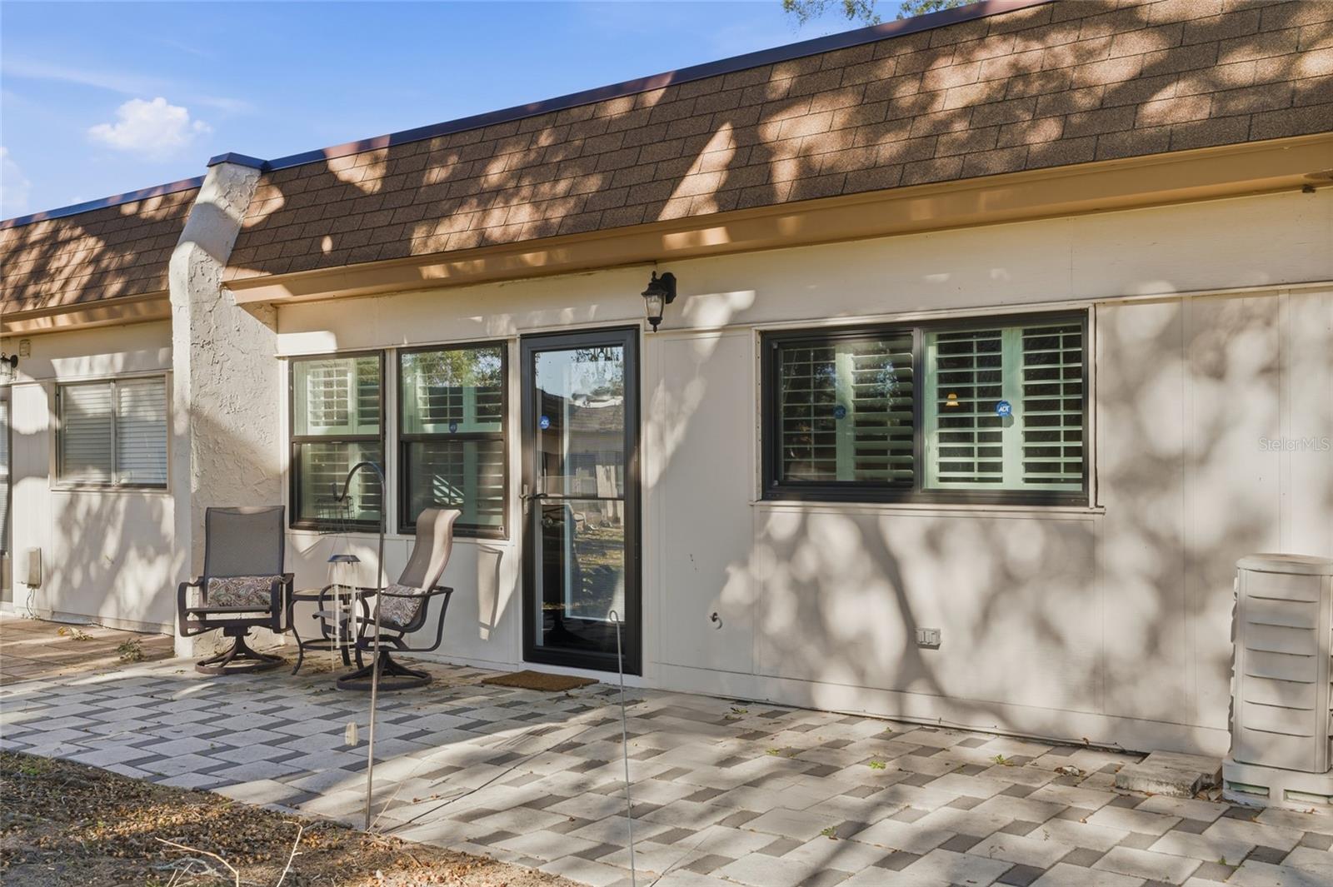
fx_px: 1277
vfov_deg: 38.3
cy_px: 444
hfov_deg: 55.1
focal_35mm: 34
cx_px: 666
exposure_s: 1/400
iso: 100
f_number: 8
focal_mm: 34.5
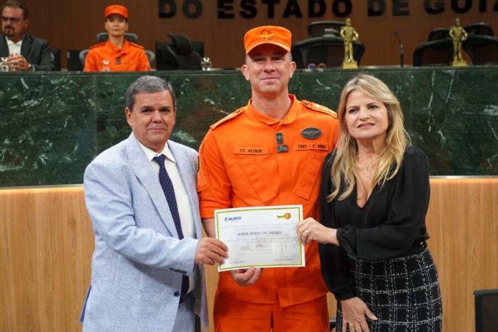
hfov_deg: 38.2
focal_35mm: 52
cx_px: 249
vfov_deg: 26.0
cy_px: 166
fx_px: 719
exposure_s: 1/160
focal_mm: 52
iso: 1000
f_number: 5
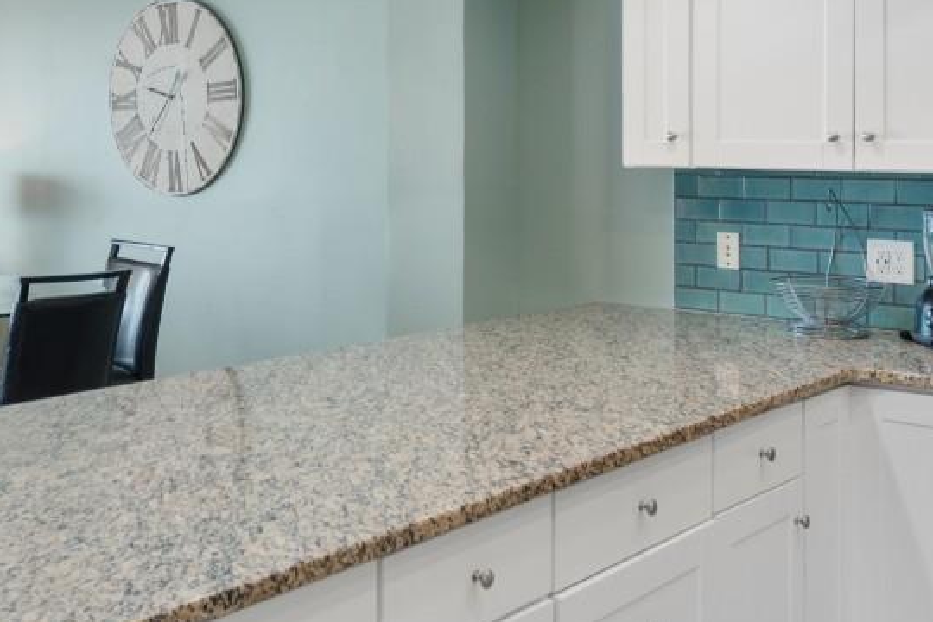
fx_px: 1166
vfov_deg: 29.1
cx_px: 261
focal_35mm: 45
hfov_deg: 42.6
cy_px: 114
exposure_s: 1/60
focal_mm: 10
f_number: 4.5
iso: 100
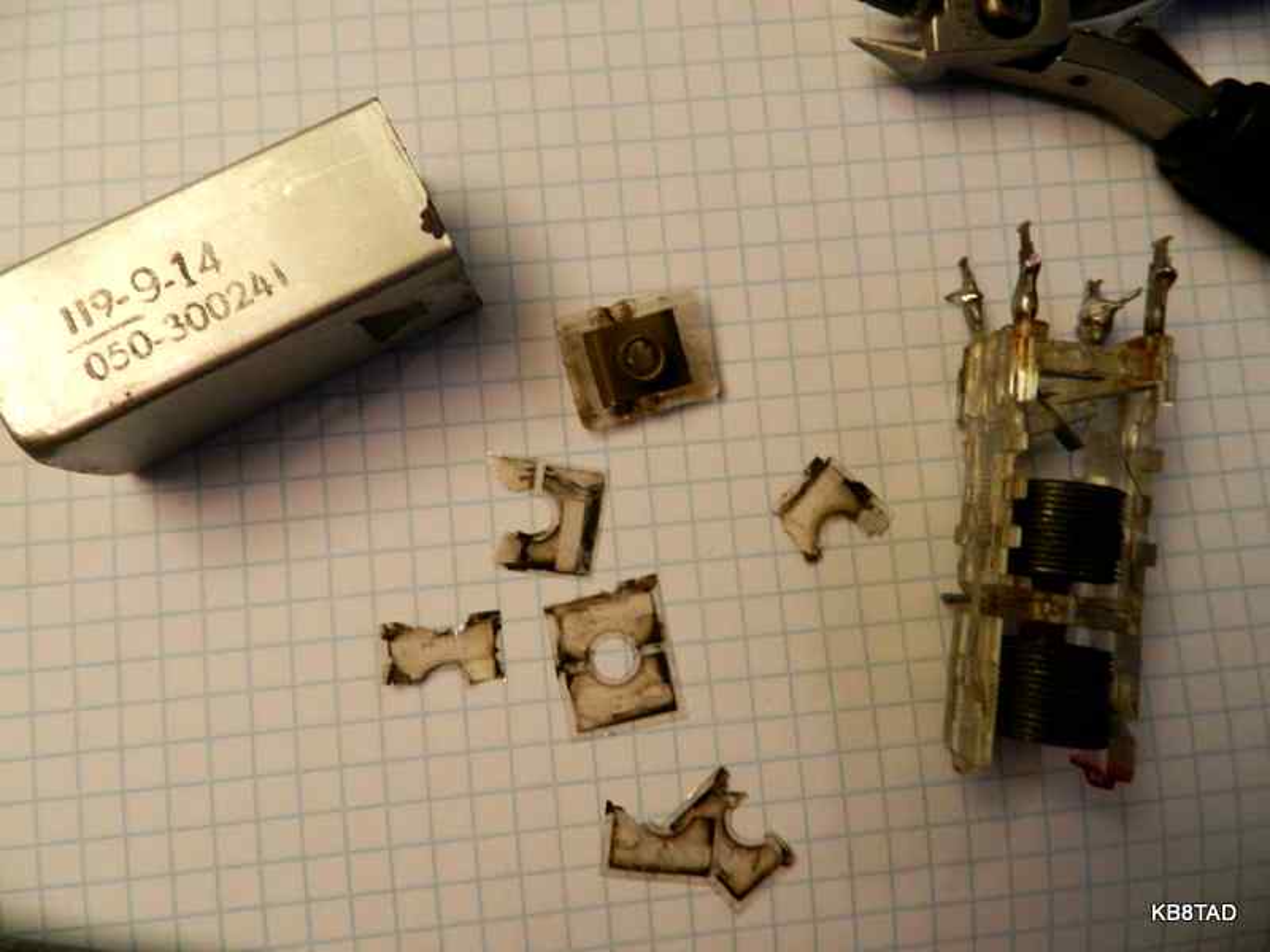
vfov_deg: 58.9
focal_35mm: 23
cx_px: 635
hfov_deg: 73.9
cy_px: 476
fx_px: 844
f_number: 3.4
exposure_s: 1/20
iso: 400
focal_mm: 4
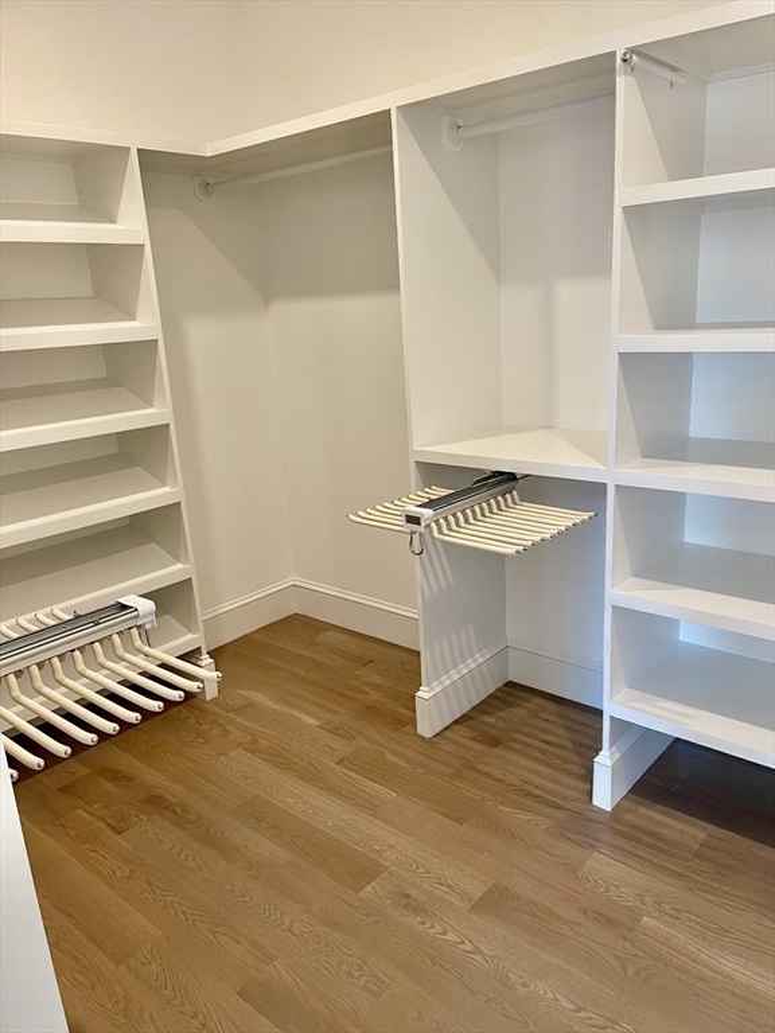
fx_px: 746
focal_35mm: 25
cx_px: 388
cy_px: 516
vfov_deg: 69.4
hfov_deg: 54.9
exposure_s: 1/60
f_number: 1.6
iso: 100
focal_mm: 5.1
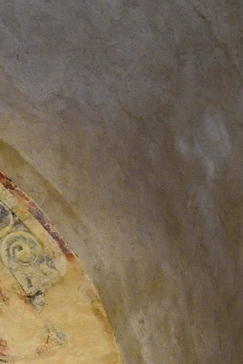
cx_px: -356
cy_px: 796
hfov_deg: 5.9
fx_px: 2249
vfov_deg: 8.6
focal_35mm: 222
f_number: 6.3
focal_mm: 44
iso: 1600
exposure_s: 1/15
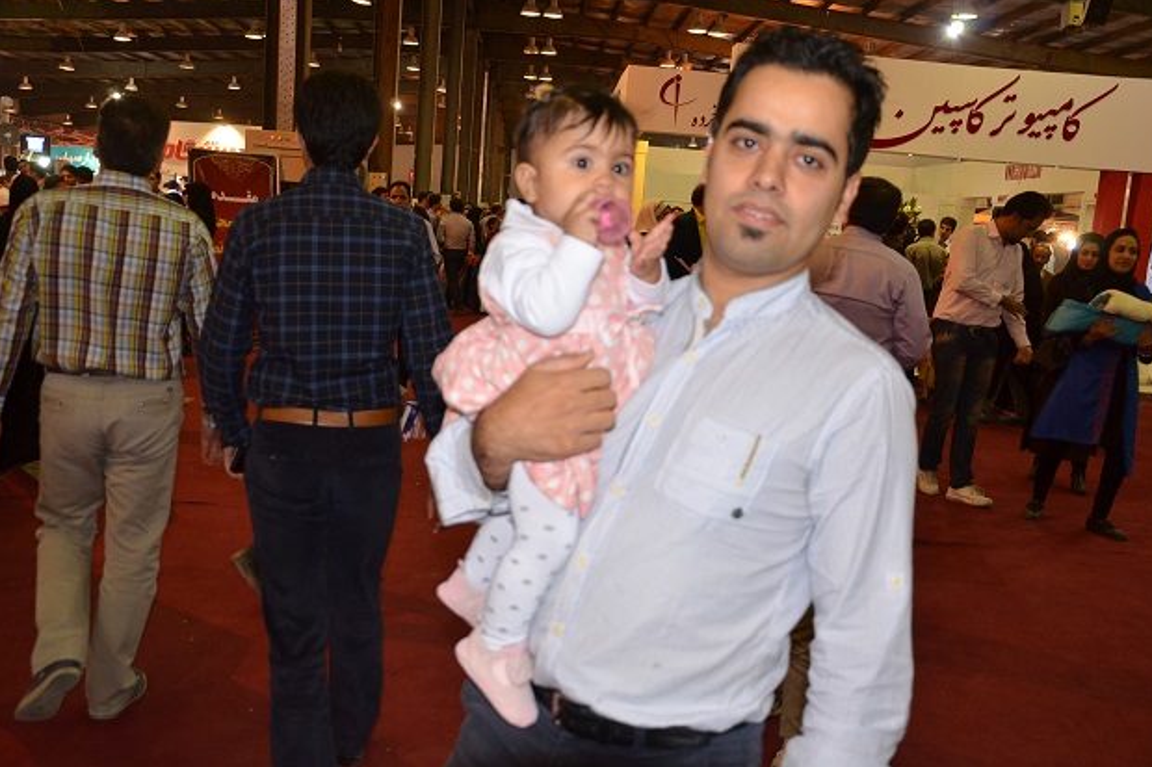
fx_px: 1088
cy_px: 376
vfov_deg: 38.9
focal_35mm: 34
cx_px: 580
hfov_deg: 55.8
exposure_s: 1/60
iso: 800
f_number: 3.8
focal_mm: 22
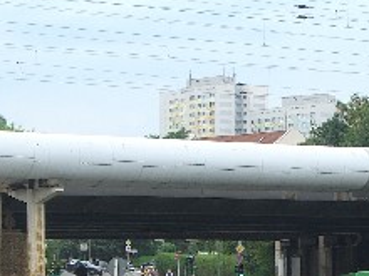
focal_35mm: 180
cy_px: 317
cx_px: 341
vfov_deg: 8.2
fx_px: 1919
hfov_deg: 10.9
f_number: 4
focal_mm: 14.2
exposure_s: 1/125
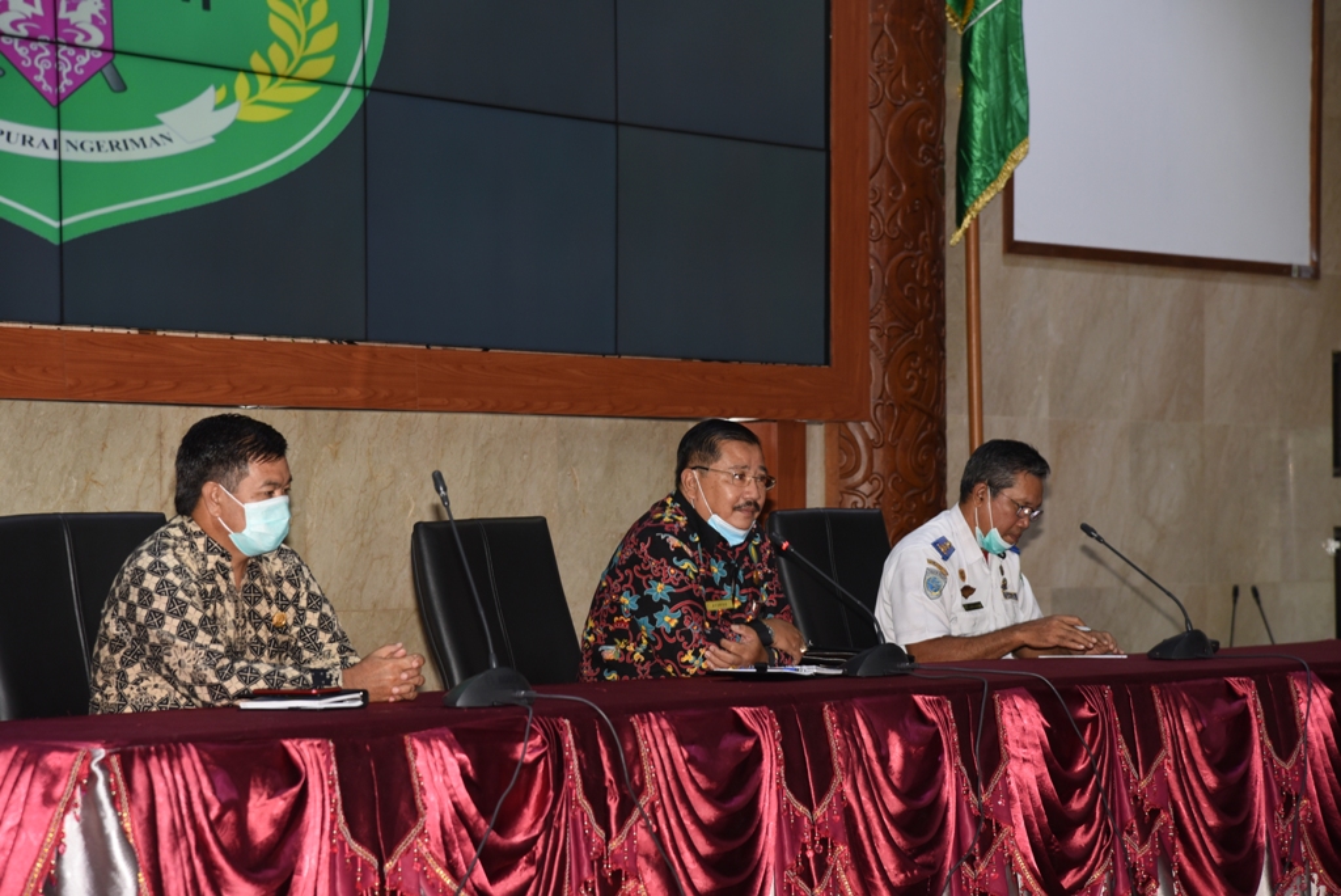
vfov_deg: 11.4
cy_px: 448
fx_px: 4472
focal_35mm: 120
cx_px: 670
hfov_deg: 17.1
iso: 500
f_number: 6.3
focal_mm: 120
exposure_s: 1/60
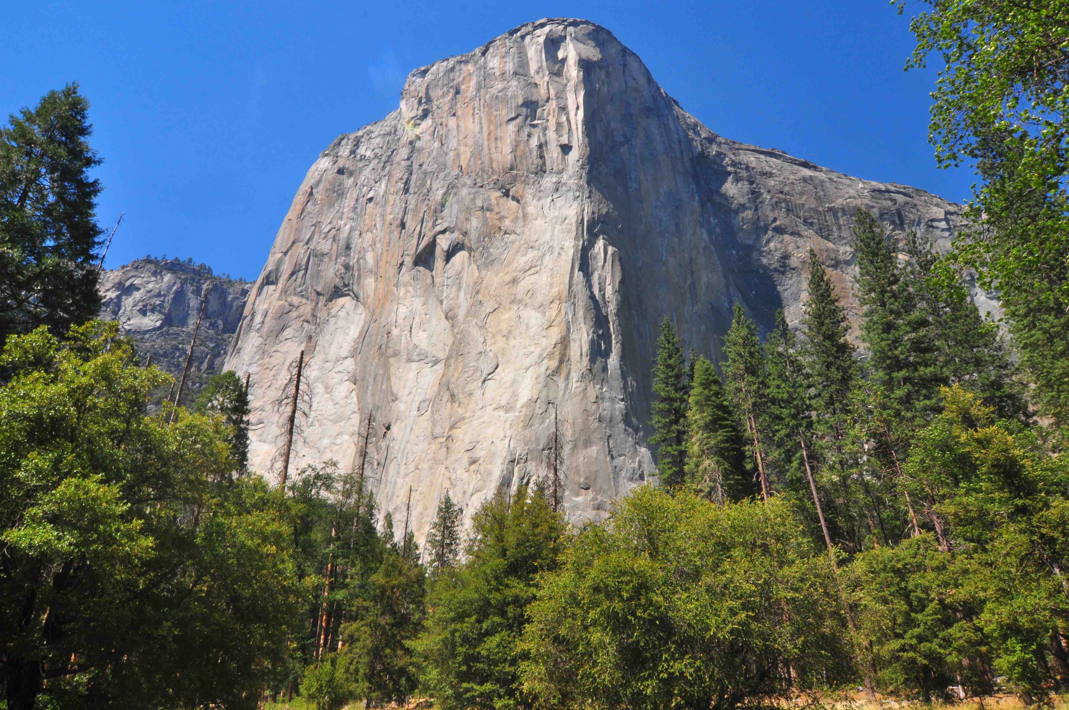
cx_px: 534
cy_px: 355
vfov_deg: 59.4
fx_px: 623
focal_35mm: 21
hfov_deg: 81.3
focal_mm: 14
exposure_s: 1/60
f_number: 18
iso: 200
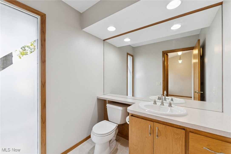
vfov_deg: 81.2
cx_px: 116
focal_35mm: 14
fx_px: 90
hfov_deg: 104.3
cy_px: 77
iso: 200
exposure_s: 1/25
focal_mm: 14
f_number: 5.6
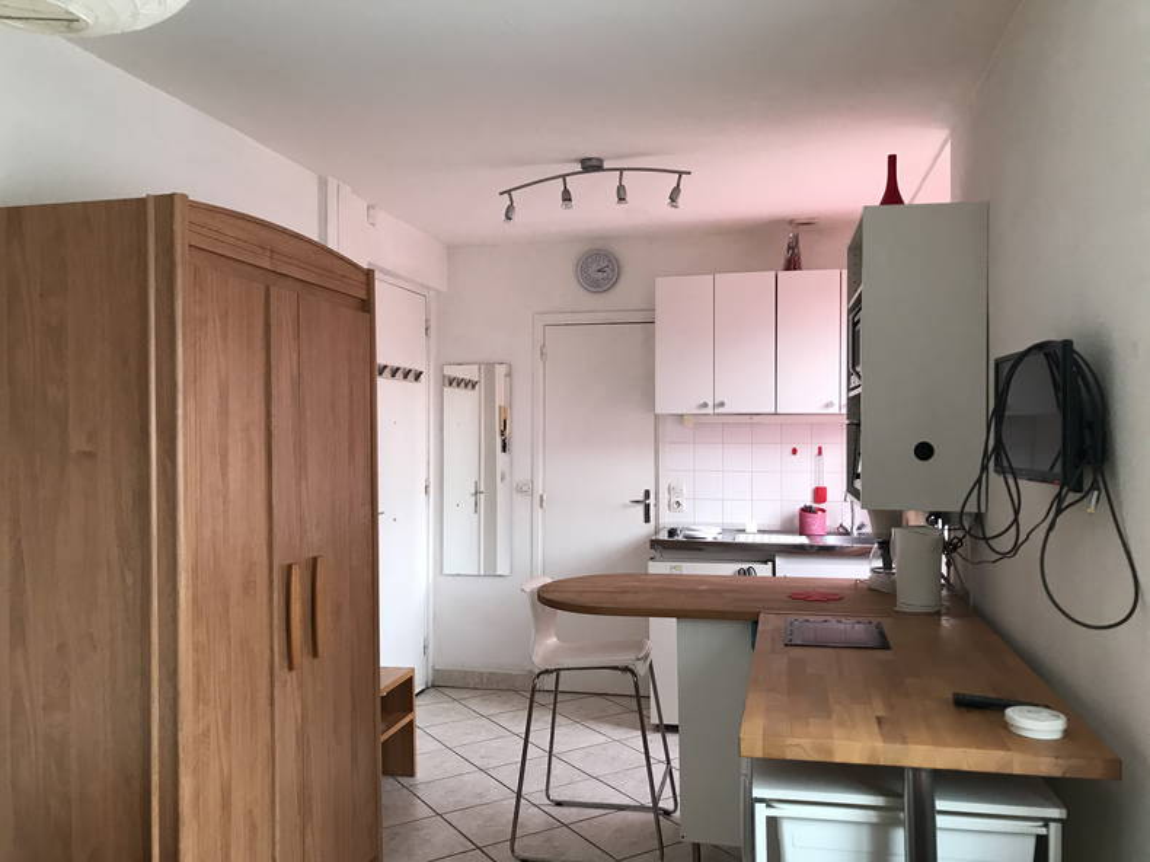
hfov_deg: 63.5
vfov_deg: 49.7
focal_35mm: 28
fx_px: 930
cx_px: 575
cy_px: 431
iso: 32
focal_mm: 3.99
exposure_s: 1/25
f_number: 1.8
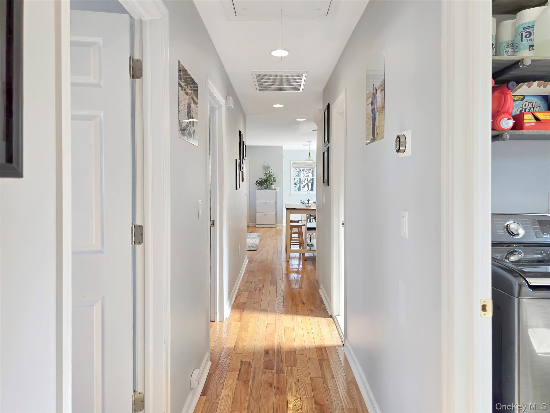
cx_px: 275
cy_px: 206
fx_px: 365
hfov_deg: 73.9
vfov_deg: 58.9
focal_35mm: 23
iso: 64
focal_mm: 6.3
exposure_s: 1/120
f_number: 1.7
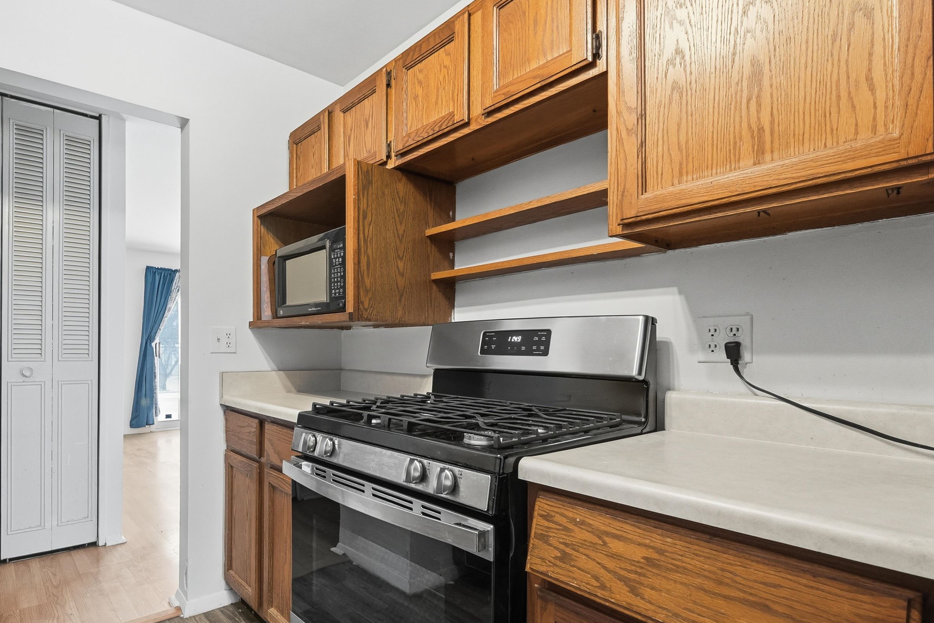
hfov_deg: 85.5
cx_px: 360
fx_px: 493
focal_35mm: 19
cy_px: 353
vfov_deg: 64.3
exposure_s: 1/800
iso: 800
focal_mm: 10
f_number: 4
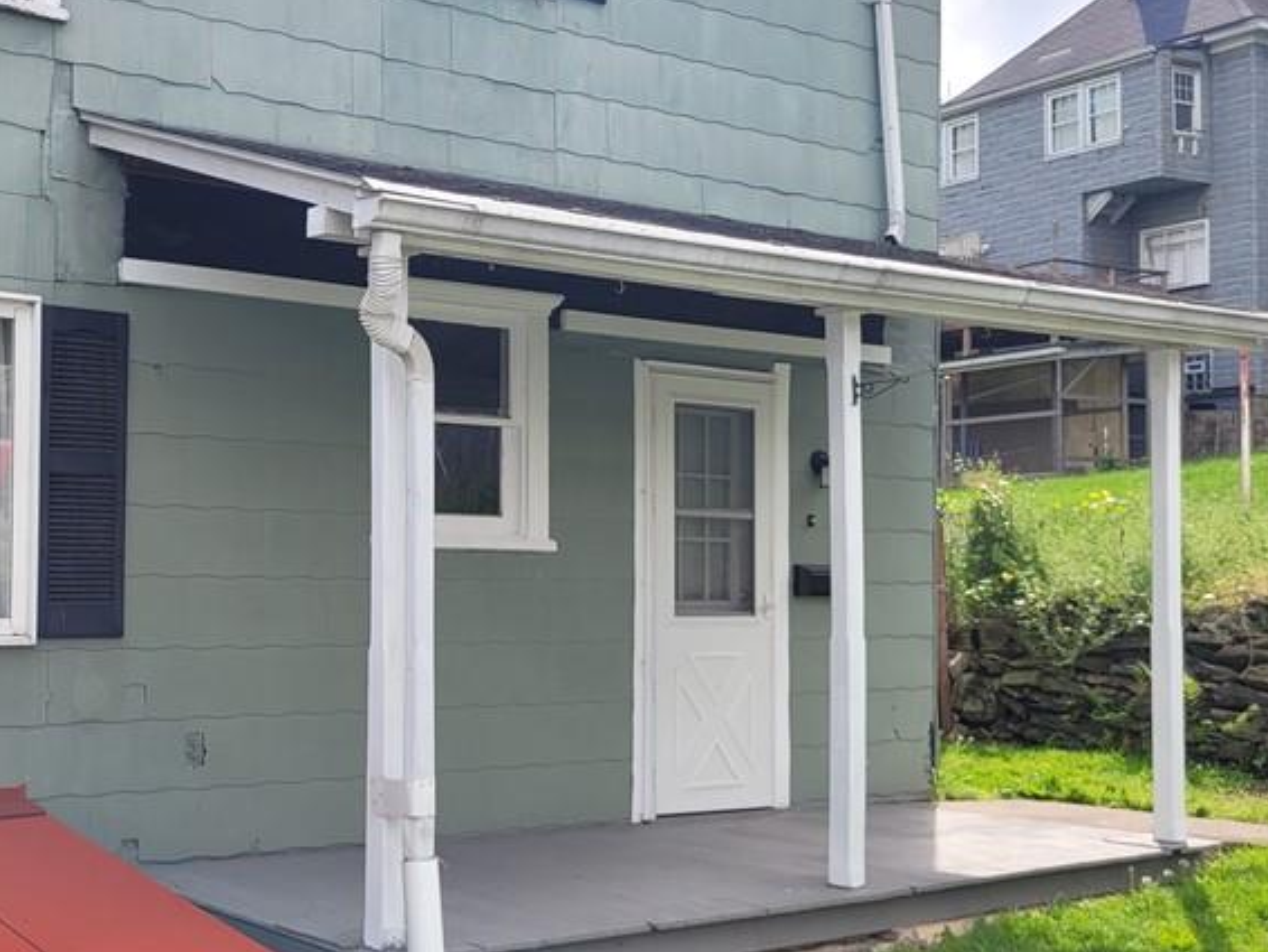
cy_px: 560
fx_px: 1722
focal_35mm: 47
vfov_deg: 30.8
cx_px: 229
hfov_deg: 38.7
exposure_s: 1/932
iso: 40
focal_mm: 5.4
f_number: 1.8
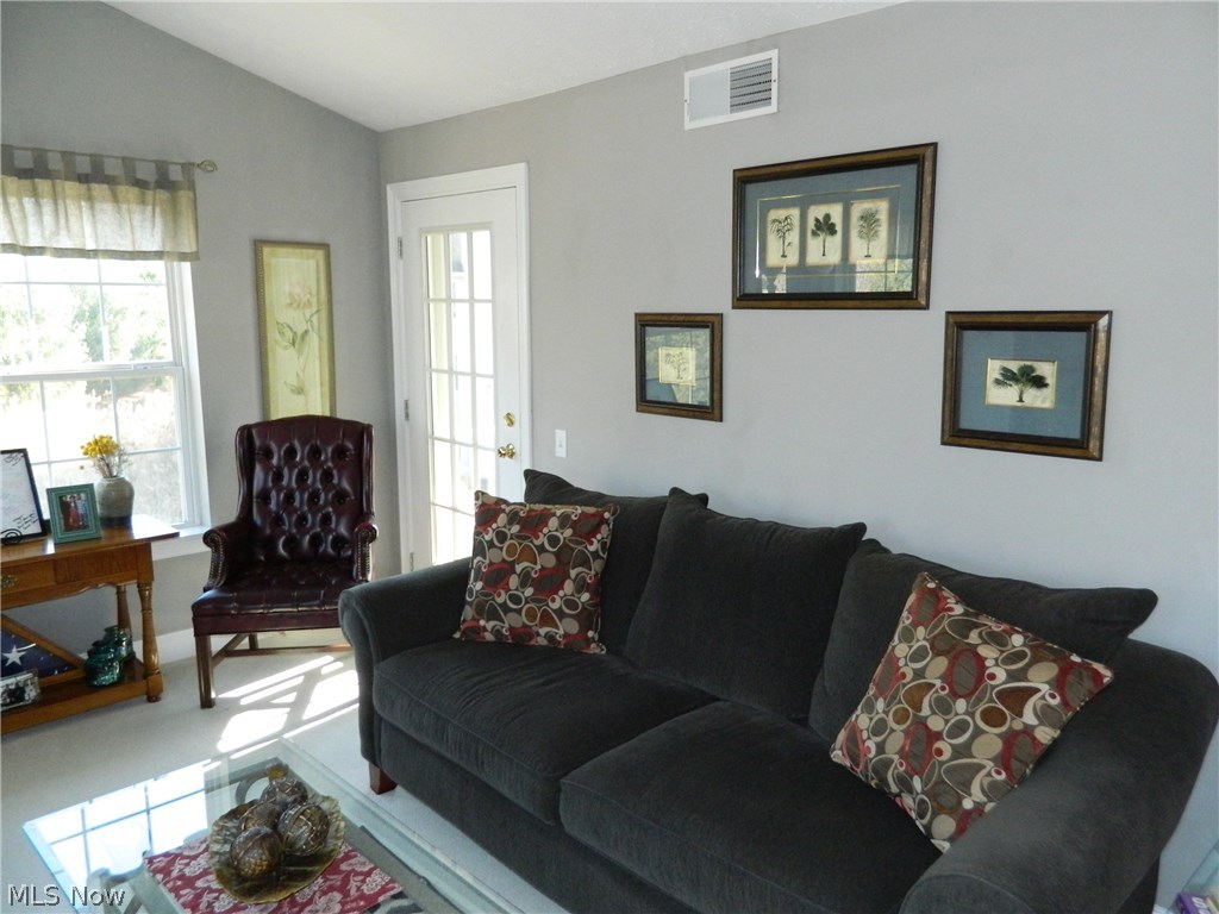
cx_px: 610
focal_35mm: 25
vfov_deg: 54.9
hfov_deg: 69.4
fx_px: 880
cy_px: 457
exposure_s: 1/100
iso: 400
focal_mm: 4.5
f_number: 3.1
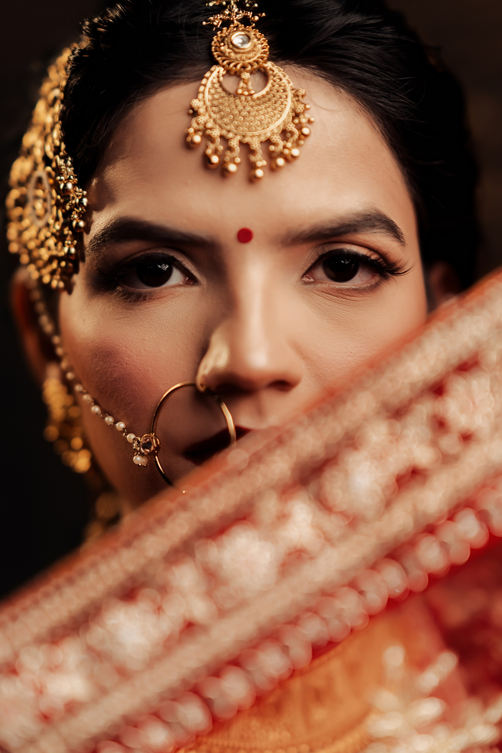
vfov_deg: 23.9
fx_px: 1778
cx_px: 251
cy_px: 376
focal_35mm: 85
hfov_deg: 16.1
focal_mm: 85
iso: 320
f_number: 1.4
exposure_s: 1/250
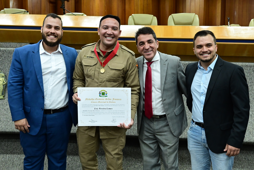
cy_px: 85
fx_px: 233
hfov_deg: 57.2
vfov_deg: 40.0
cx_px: 127
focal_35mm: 33
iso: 4000
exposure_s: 1/125
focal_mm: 22
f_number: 4.5
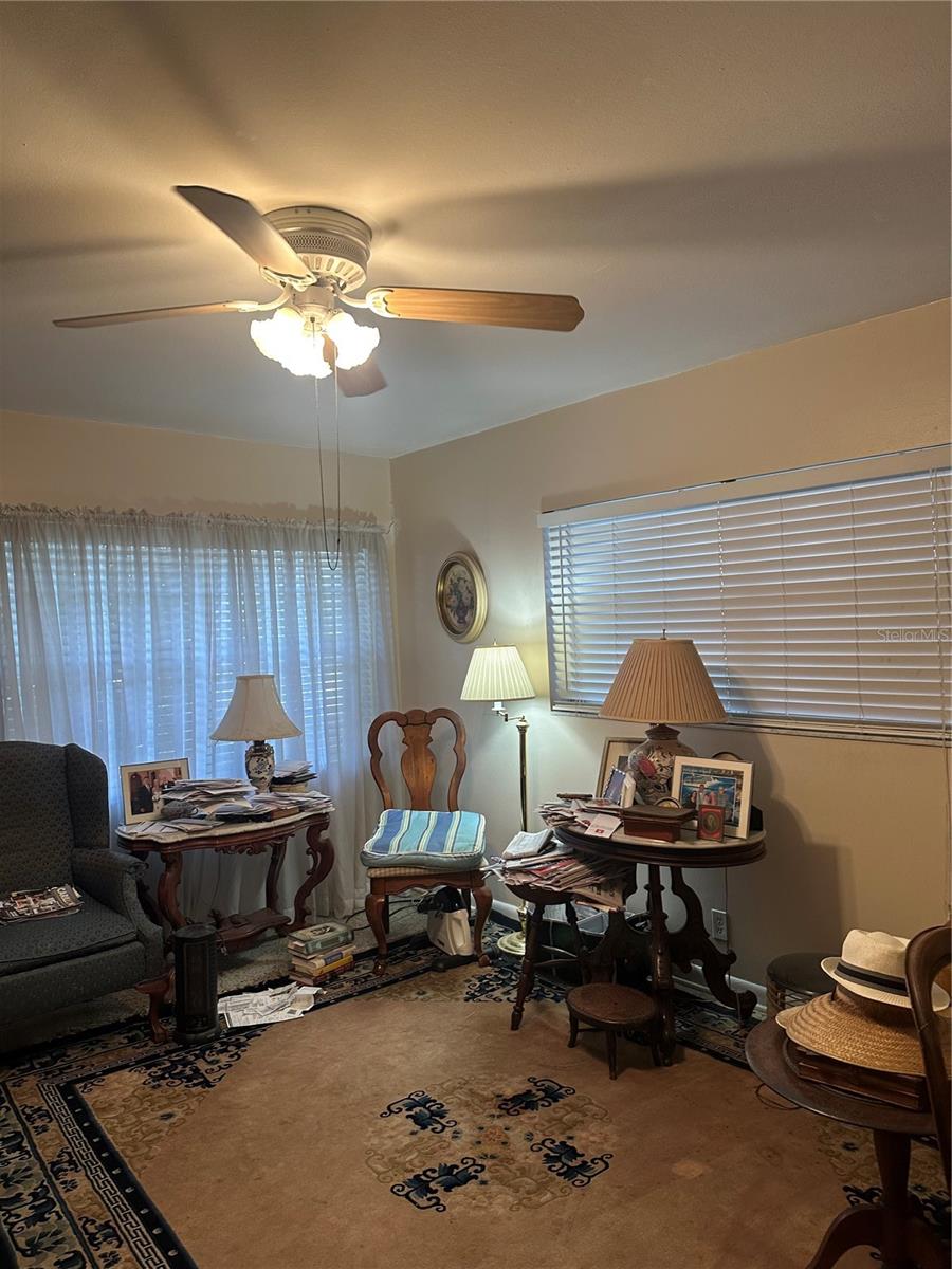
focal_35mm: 24
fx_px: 880
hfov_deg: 56.8
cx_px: 476
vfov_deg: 71.6
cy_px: 634
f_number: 1.78
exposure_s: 1/120
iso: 160
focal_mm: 6.86
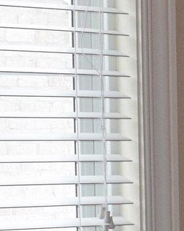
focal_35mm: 242
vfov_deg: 7.9
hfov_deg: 6.2
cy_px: 295
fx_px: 1650
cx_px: 406
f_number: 5.6
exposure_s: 1/125
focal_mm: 18
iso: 500
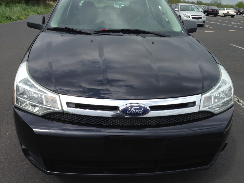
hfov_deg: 55.4
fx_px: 233
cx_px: 122
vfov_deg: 42.9
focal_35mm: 33
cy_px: 92
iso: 50
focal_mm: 4.12
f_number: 2.4
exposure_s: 1/1022
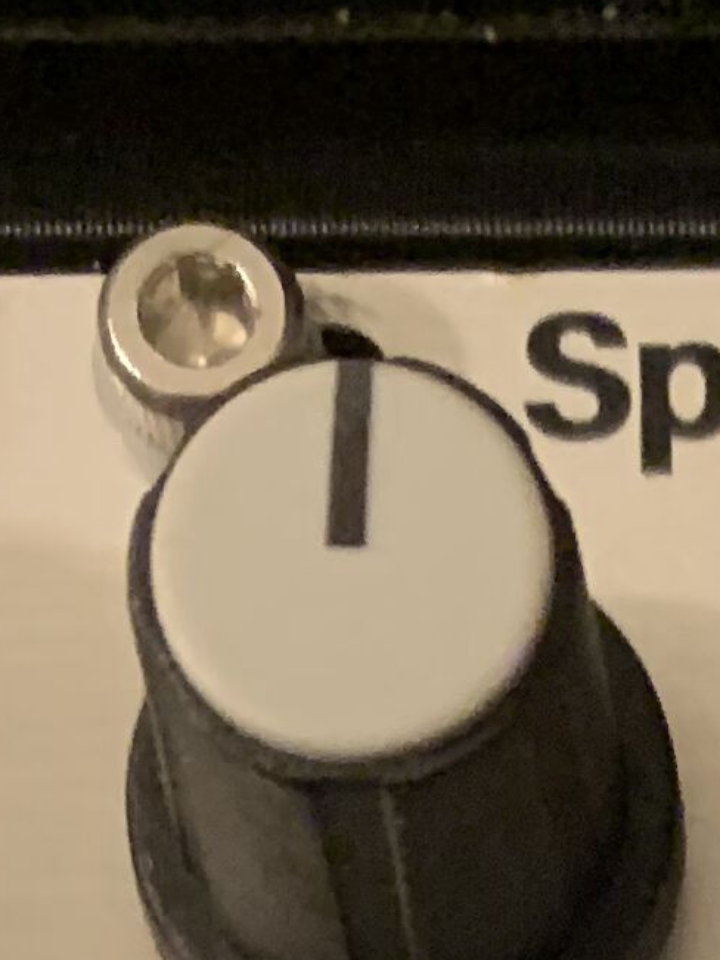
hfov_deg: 9.1
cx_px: 891
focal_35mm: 161
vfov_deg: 9.8
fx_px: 4466
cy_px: 2744
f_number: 1.8
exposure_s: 1/33
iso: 320
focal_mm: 4.25
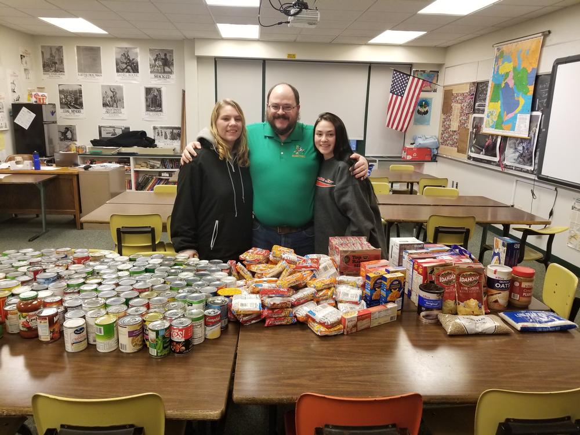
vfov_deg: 53.1
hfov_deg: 67.3
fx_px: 436
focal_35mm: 26
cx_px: 290
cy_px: 218
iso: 160
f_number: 1.7
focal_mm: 4.25
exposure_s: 1/40
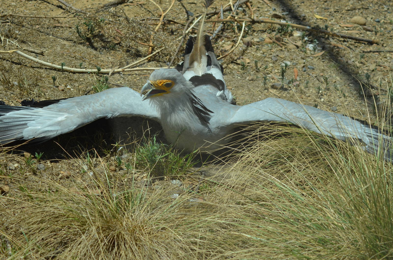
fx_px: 1144
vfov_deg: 13.0
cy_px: 130
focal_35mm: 105
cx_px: 196
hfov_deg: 19.5
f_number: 7.1
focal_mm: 70
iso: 200
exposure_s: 1/800
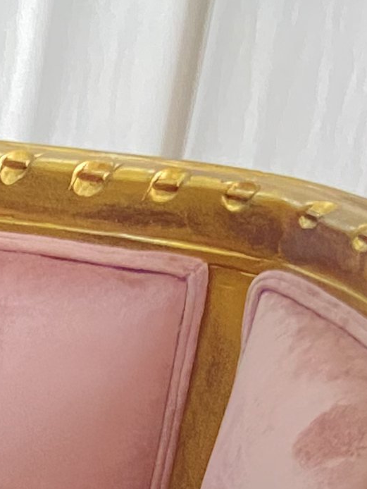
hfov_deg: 9.2
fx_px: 2133
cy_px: 899
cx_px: -363
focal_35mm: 151
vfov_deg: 12.0
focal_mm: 4.2
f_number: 1.8
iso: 320
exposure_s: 1/60
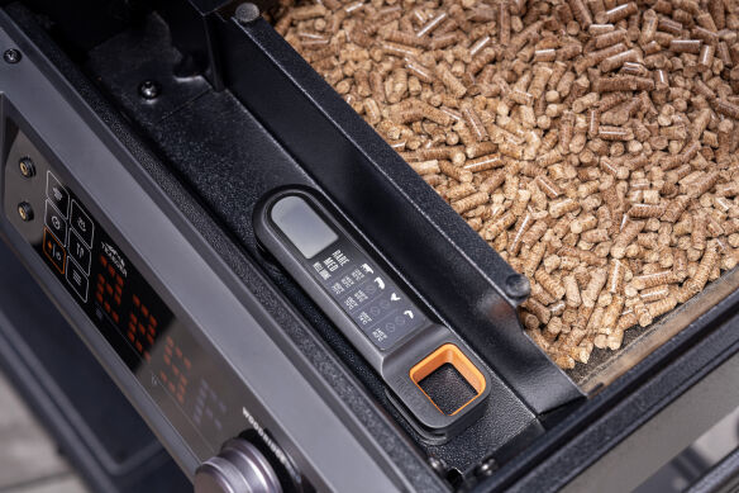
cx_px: 370
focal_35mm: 64
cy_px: 246
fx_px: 1313
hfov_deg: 31.4
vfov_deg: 21.2
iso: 250
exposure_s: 1/100
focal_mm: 64
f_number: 6.3
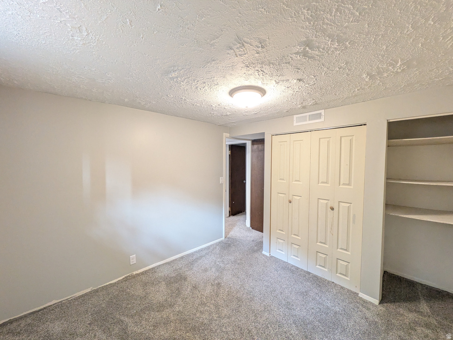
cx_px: 226
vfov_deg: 85.7
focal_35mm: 14
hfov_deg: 102.1
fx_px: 183
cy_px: 170
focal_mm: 1.83
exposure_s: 1/30
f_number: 2.2
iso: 563
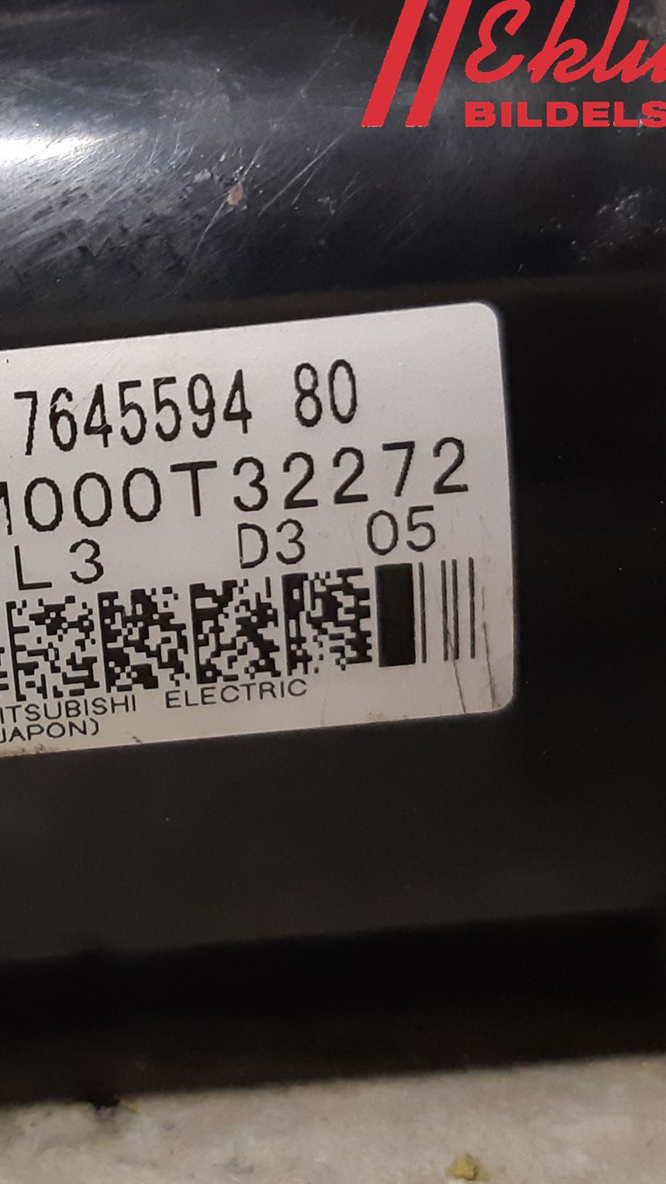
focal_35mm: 38
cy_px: 591
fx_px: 1193
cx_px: 43
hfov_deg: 29.6
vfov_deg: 52.8
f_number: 1.7
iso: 320
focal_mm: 3.93
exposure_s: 1/50
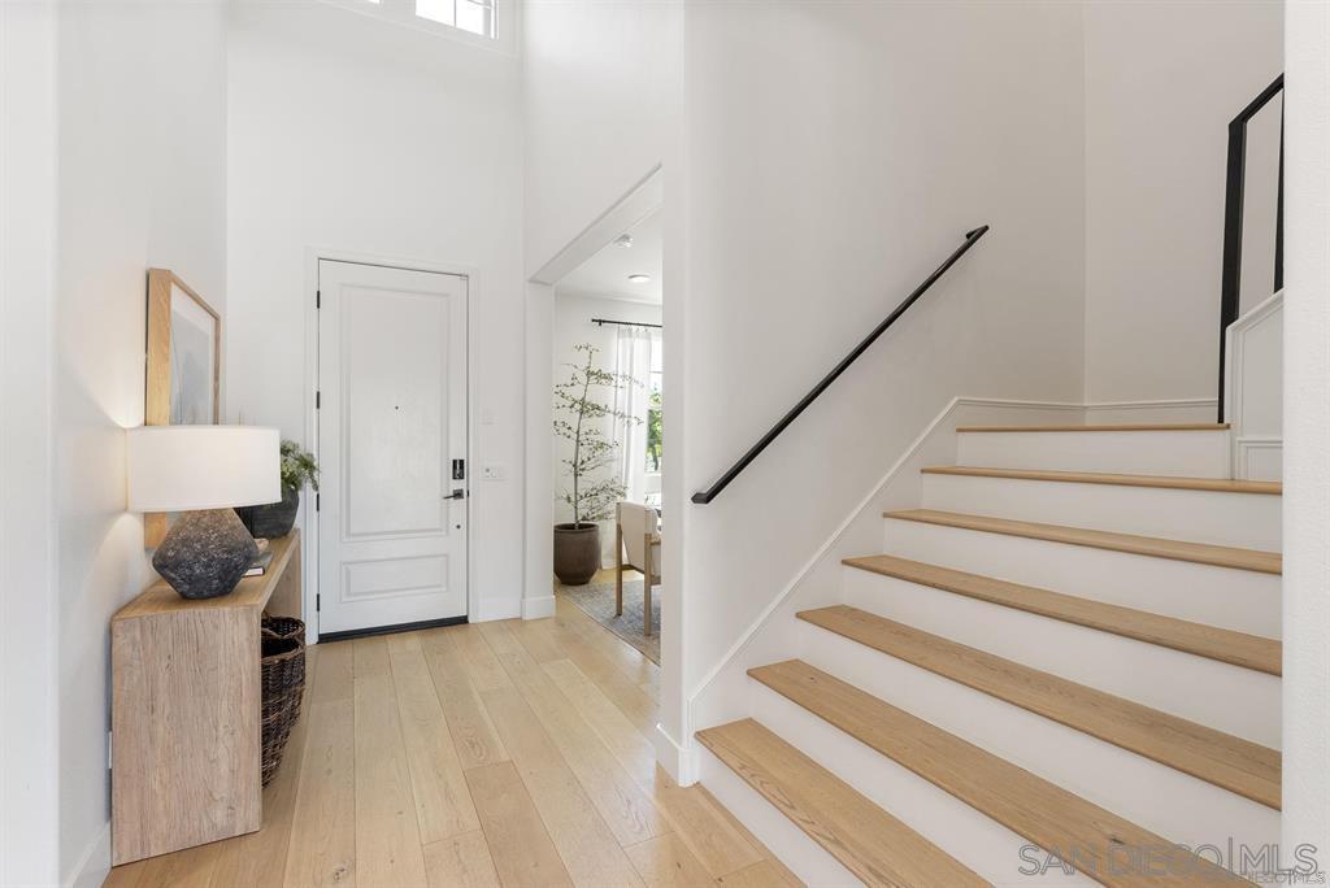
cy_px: 444
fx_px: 591
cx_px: 665
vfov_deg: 73.8
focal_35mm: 16
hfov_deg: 96.7
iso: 500
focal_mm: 16
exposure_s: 1/10
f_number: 8
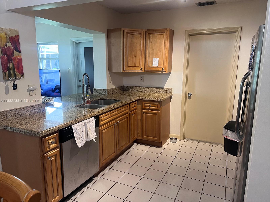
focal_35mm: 26
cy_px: 101
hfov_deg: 67.3
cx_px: 135
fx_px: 203
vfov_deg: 53.1
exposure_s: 1/60
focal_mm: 5.7
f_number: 1.5
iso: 125
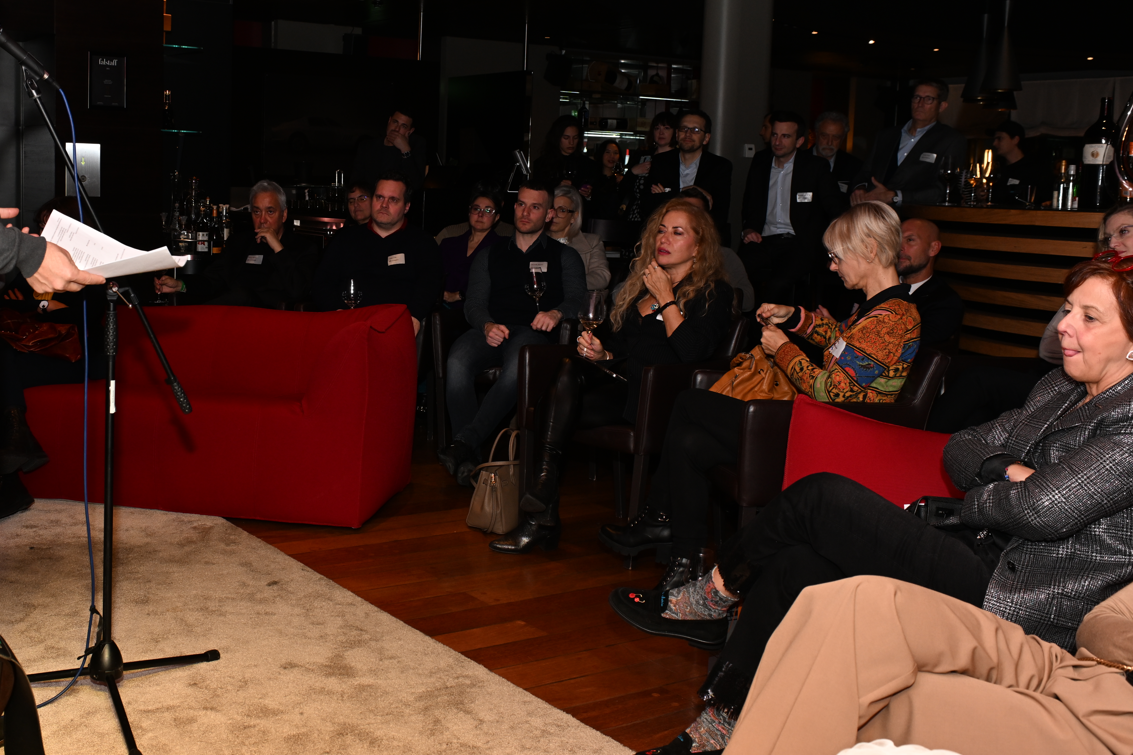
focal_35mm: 40
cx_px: 379
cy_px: 325
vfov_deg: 33.4
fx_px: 1259
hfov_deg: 47.7
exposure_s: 1/60
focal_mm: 28
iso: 640
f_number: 6.3
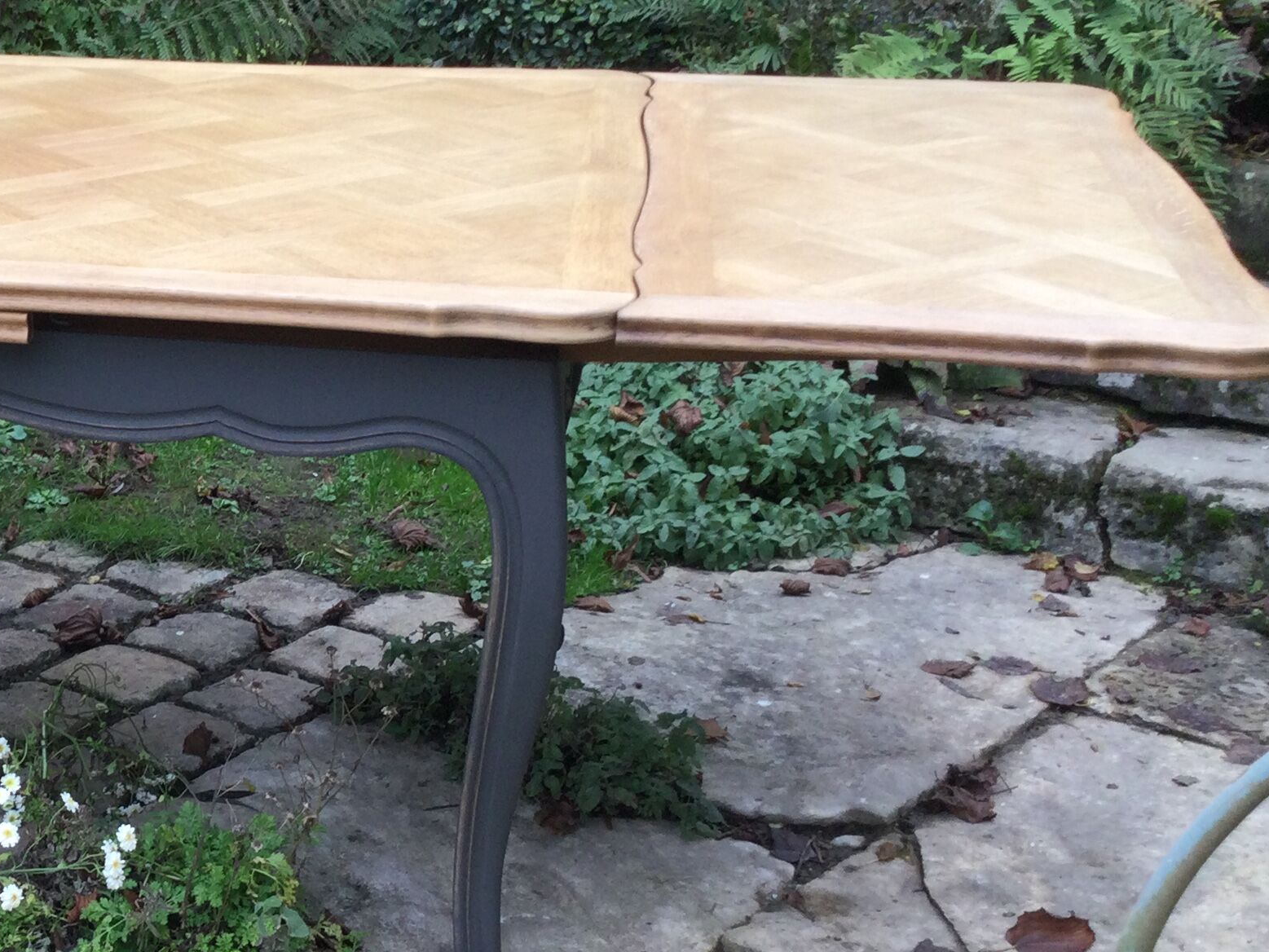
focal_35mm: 65
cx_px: -46
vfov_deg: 22.6
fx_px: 2383
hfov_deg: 27.8
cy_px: 541
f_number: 2.4
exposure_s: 1/50
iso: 32
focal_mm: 3.3
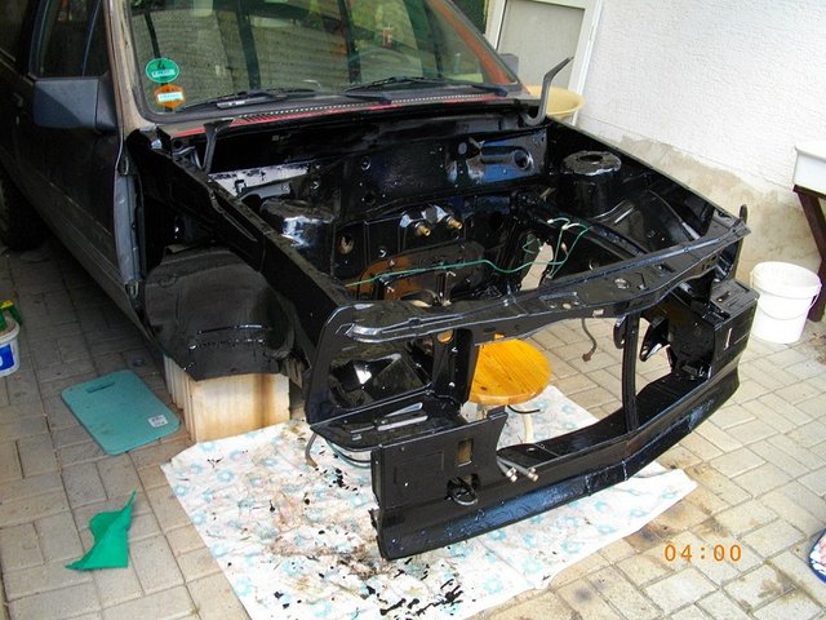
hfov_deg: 56.8
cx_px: 413
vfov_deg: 44.2
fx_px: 764
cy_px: 310
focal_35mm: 32
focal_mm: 5.7
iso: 100
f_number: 5.5
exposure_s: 1/50
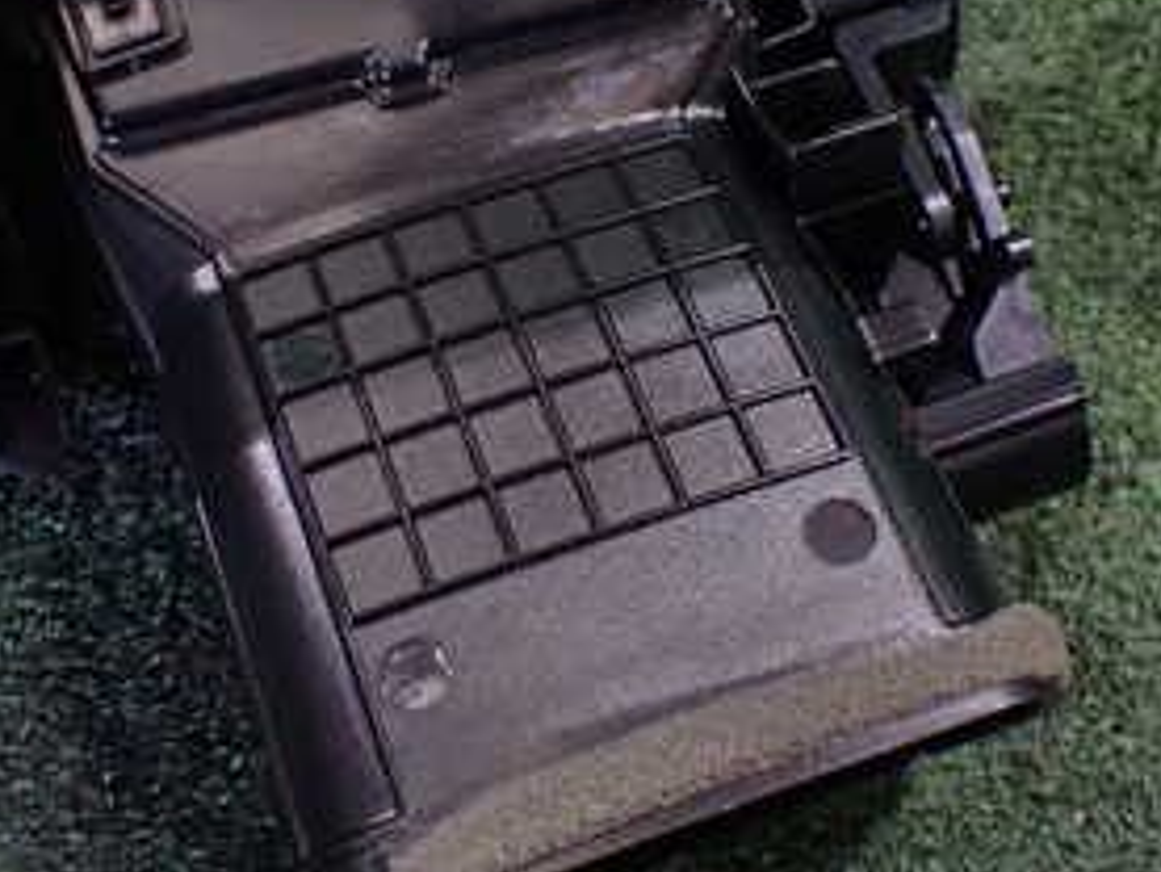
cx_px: 411
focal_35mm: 65
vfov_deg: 22.5
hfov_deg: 29.6
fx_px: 2181
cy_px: 277
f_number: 2.3
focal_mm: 5.4
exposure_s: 1/100
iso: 800
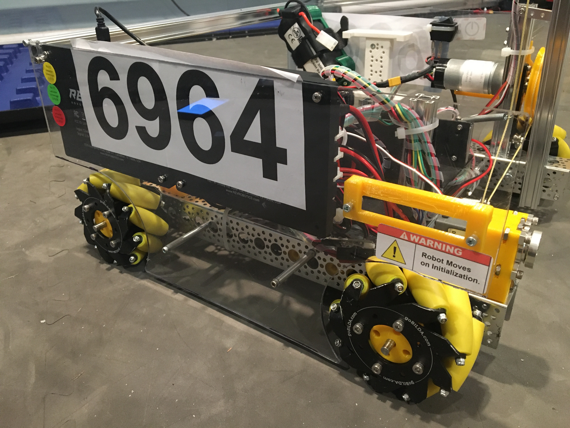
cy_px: 214
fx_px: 478
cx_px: 285
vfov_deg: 48.2
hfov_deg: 61.7
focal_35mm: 29
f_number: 2.2
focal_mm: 4.15
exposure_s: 1/15
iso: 200
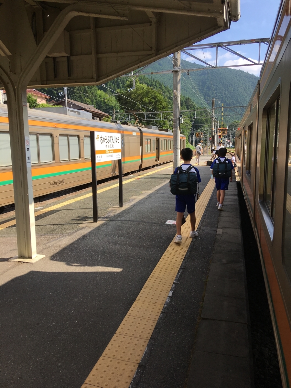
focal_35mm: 29
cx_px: 146
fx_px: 325
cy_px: 194
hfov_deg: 48.2
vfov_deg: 61.7
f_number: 2.2
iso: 25
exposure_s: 1/1054
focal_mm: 4.15
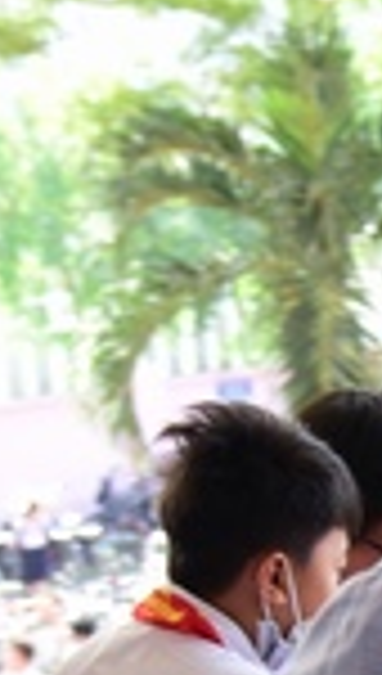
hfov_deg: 8.5
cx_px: 768
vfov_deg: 15.5
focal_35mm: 136
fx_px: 2435
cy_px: 644
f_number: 4
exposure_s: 1/100
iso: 320
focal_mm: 30
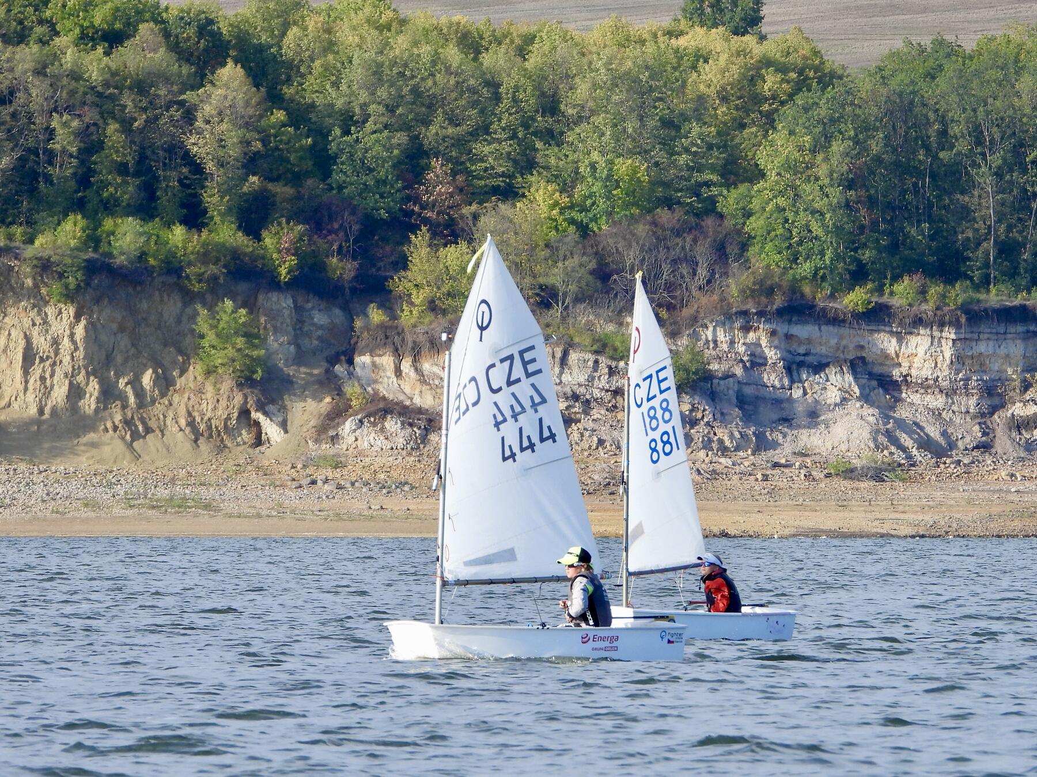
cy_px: 388
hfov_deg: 3.7
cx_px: 518
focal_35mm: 533
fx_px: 15967
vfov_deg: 2.8
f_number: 5
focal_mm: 95.8
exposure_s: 1/320
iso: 100
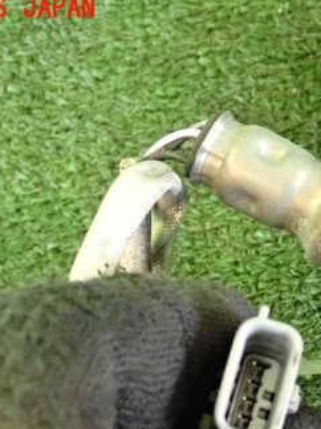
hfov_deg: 15.8
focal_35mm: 93
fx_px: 1151
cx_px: 252
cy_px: 291
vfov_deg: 21.0
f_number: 3.2
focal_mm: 9.01
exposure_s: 1/125
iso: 3200
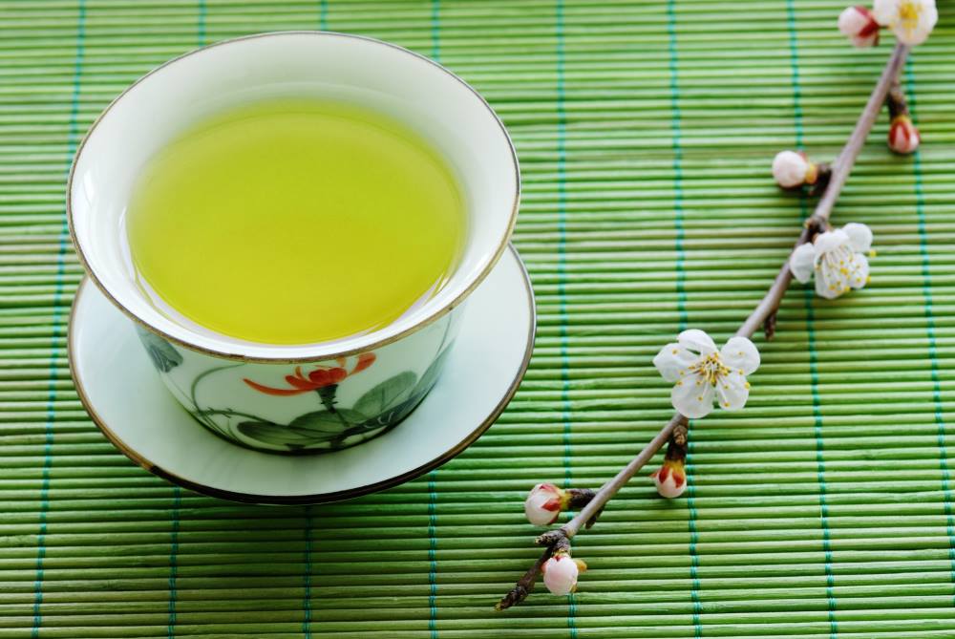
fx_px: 4182
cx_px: 478
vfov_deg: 8.7
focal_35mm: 158
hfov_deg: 13.0
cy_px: 320
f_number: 11
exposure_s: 1/6
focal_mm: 105
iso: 100
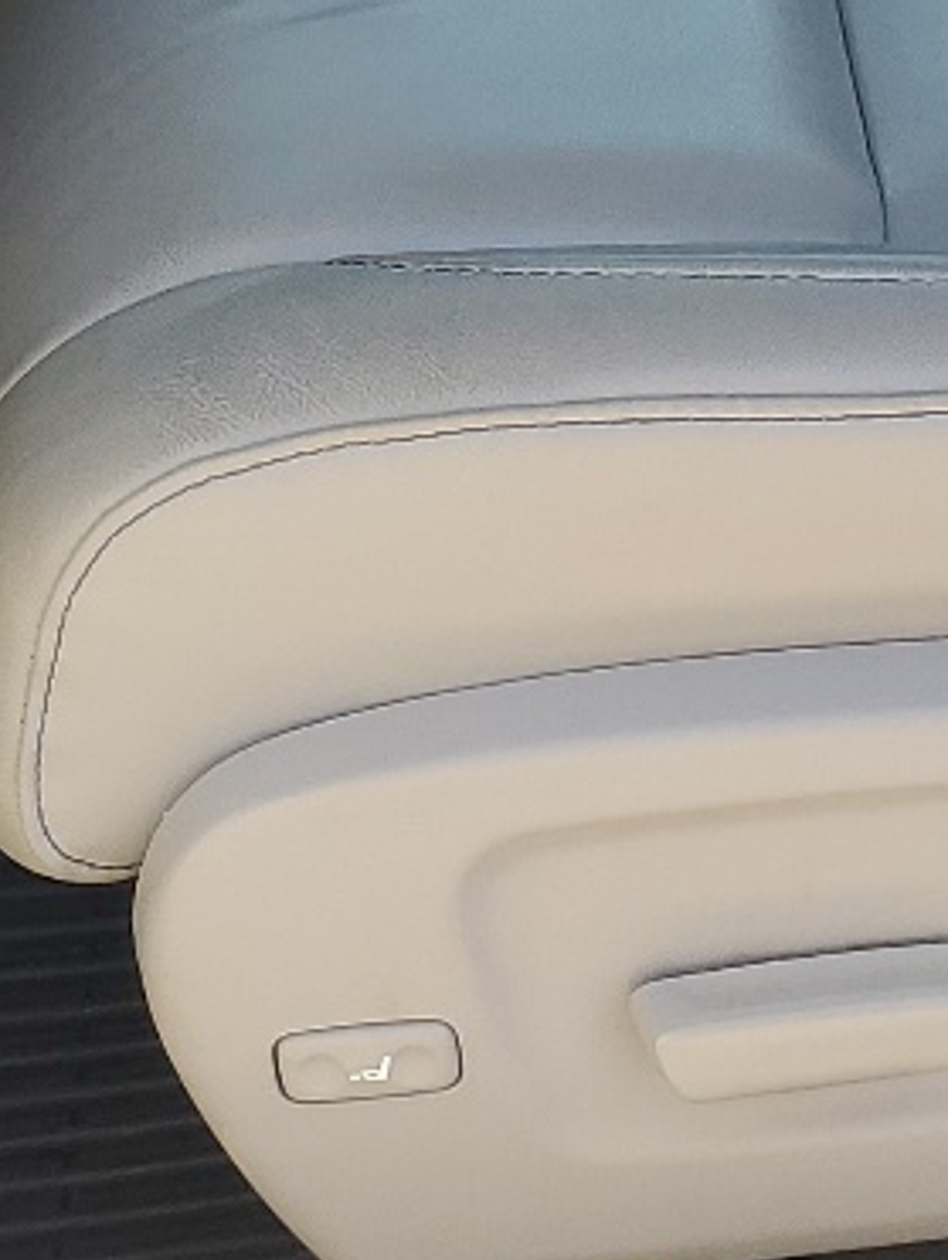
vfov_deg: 16.0
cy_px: -686
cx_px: 860
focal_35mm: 112
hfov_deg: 13.1
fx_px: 4083
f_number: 1.5
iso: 50
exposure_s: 1/345
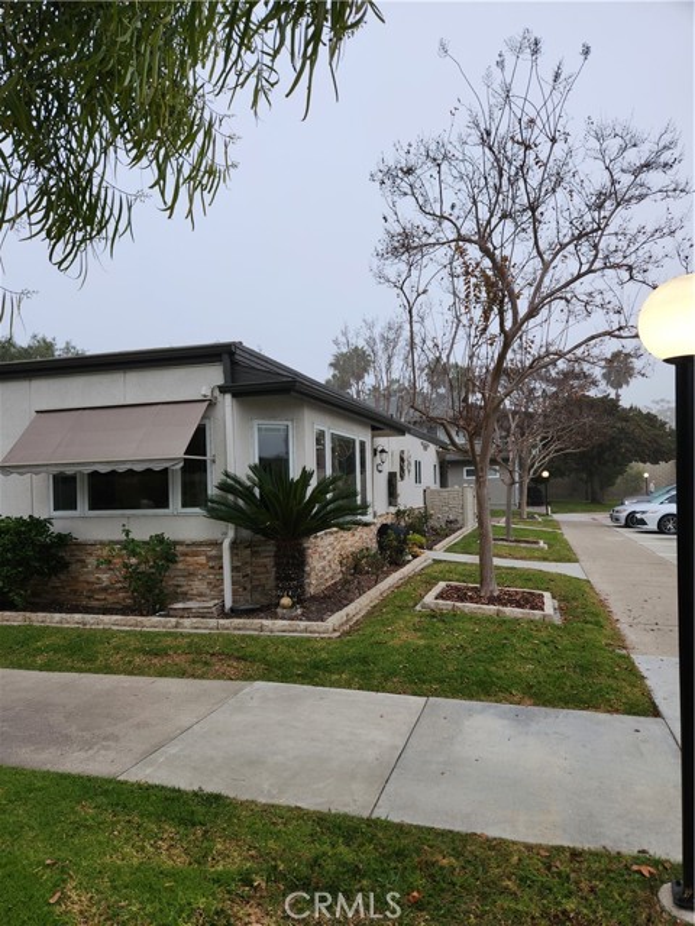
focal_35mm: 23
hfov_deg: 58.9
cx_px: 348
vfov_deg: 73.9
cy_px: 463
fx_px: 616
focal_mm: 5.4
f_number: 1.8
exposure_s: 1/180
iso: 50
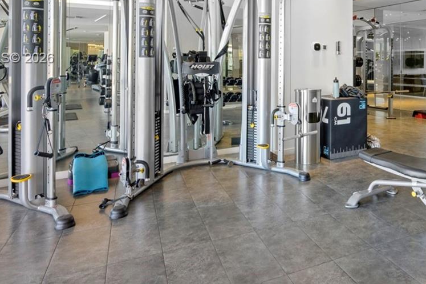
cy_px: 59
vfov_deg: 41.8
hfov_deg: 57.9
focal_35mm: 30
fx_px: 355
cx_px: 332
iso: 100
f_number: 8
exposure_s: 1/2
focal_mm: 14
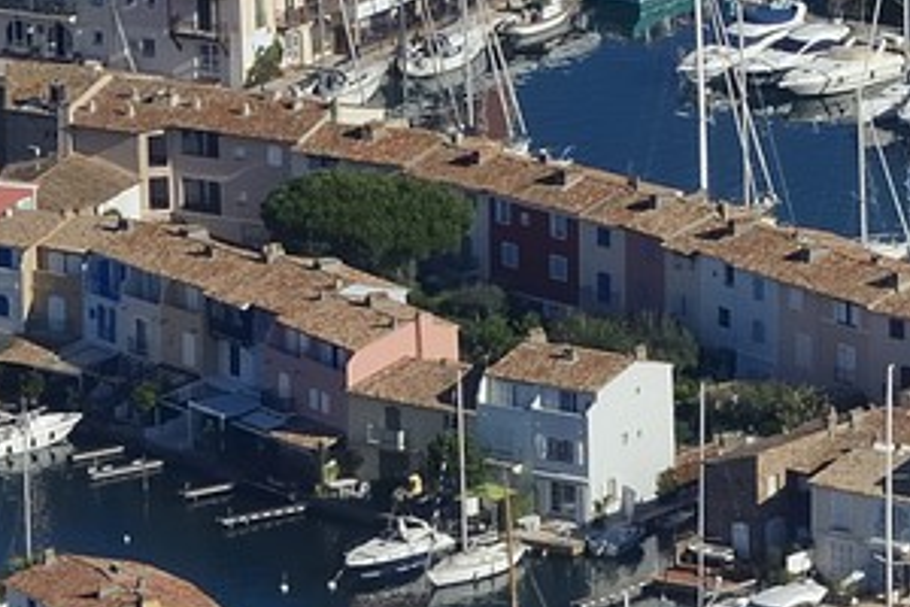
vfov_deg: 1.7
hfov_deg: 2.6
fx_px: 20246
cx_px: 2387
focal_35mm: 801
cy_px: 522
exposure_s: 1/1250
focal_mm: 150
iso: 800
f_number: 13
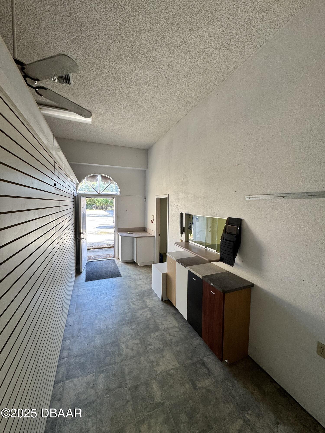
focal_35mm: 14
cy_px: 216
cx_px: 162
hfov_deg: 85.7
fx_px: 175
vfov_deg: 102.1
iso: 100
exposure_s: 1/120
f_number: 2.2
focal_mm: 2.22
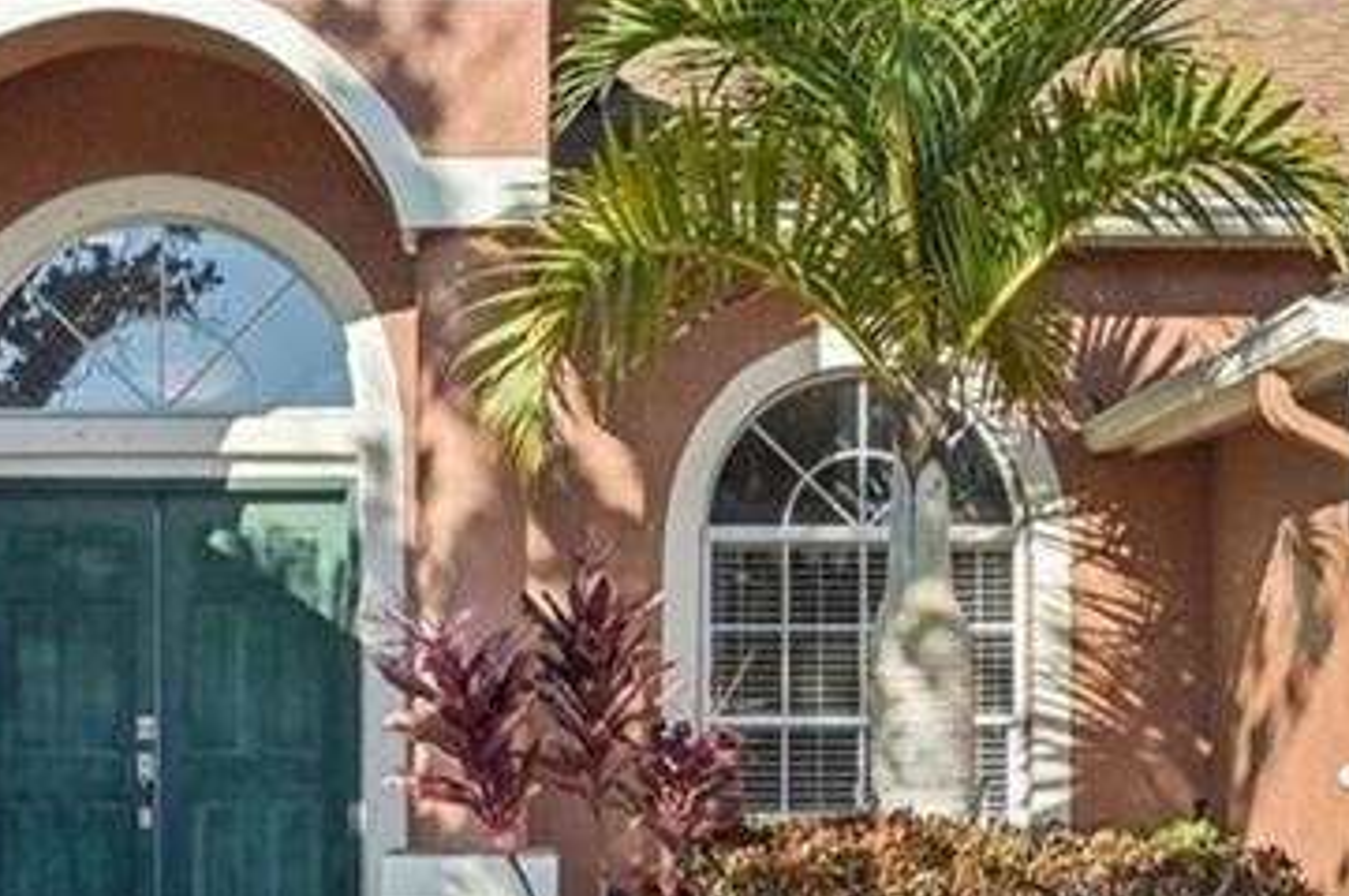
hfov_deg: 28.4
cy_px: 638
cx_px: 561
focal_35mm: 71
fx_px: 2658
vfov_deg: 19.1
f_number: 8
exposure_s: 1/1000
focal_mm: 16
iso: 400
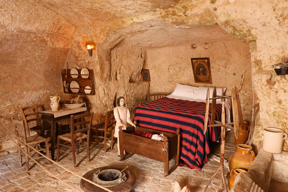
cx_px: 144
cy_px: 96
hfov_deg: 73.7
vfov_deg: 53.1
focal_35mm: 24
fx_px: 192
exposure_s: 1/50
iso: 6400
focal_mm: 16
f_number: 6.3
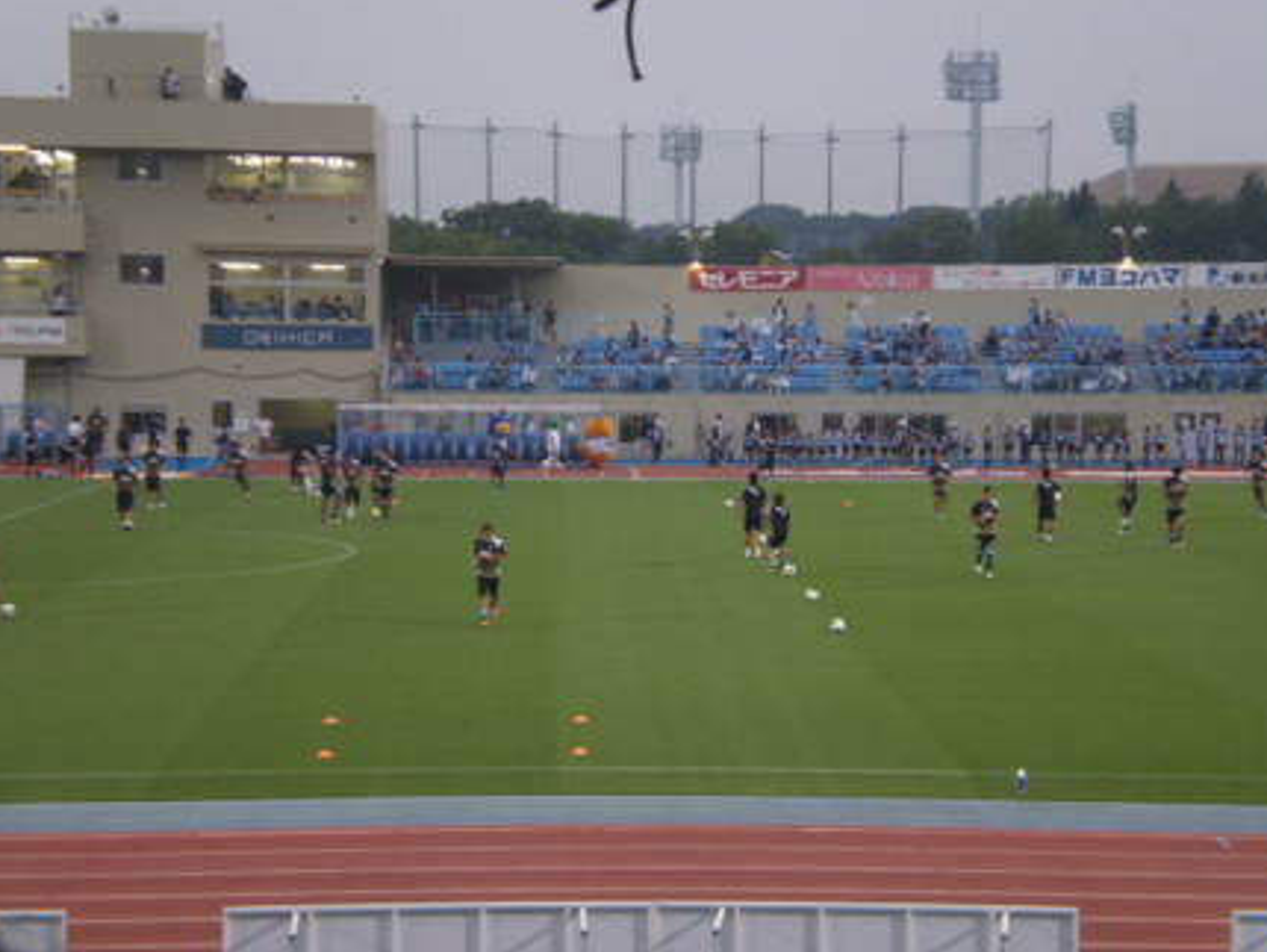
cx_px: 654
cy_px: 486
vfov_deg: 16.3
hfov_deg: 21.5
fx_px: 3333
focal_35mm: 91
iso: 125
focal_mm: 15.3
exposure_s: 1/40
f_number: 5.3
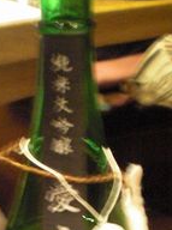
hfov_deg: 16.5
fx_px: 592
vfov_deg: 20.8
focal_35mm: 89
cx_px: 49
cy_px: 263
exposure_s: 1/10
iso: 800
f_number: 3.1
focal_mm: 6.3
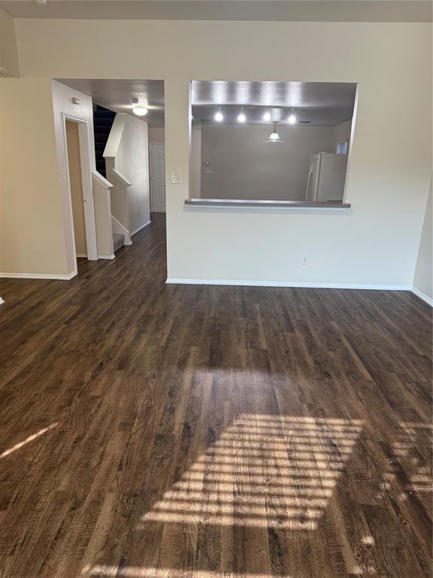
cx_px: 216
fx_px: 400
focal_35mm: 24
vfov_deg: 71.6
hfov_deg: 56.8
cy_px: 289
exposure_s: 1/120
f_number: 1.78
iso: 200
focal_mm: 6.76
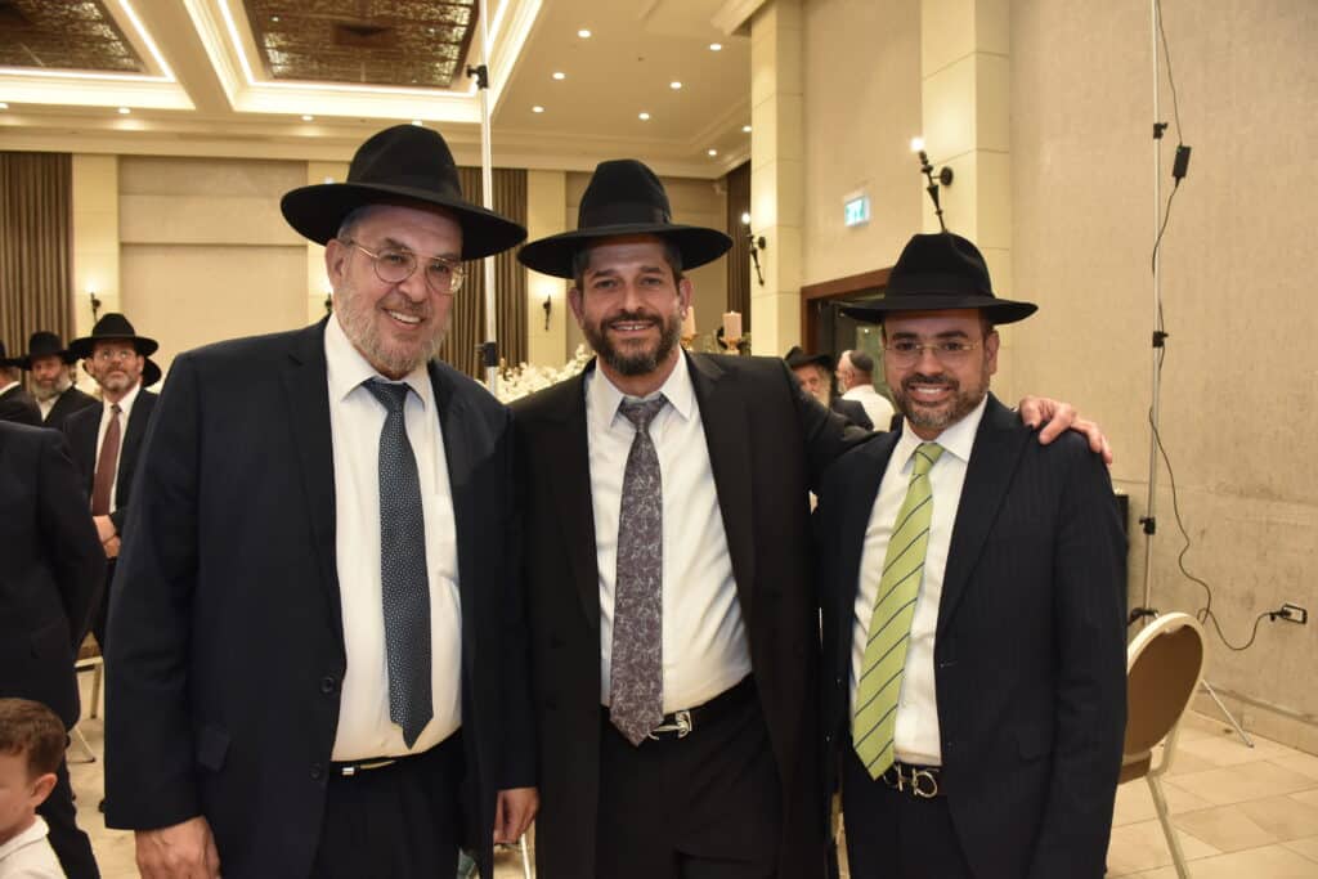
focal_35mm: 27
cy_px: 440
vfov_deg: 47.9
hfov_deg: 67.4
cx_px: 659
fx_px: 989
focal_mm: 18
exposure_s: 1/100
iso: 1250
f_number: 5.6
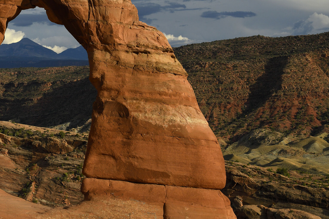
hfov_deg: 19.3
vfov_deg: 12.9
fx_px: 967
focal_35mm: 106
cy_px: 81
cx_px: 120
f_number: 8
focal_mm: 45
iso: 320
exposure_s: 1/1000
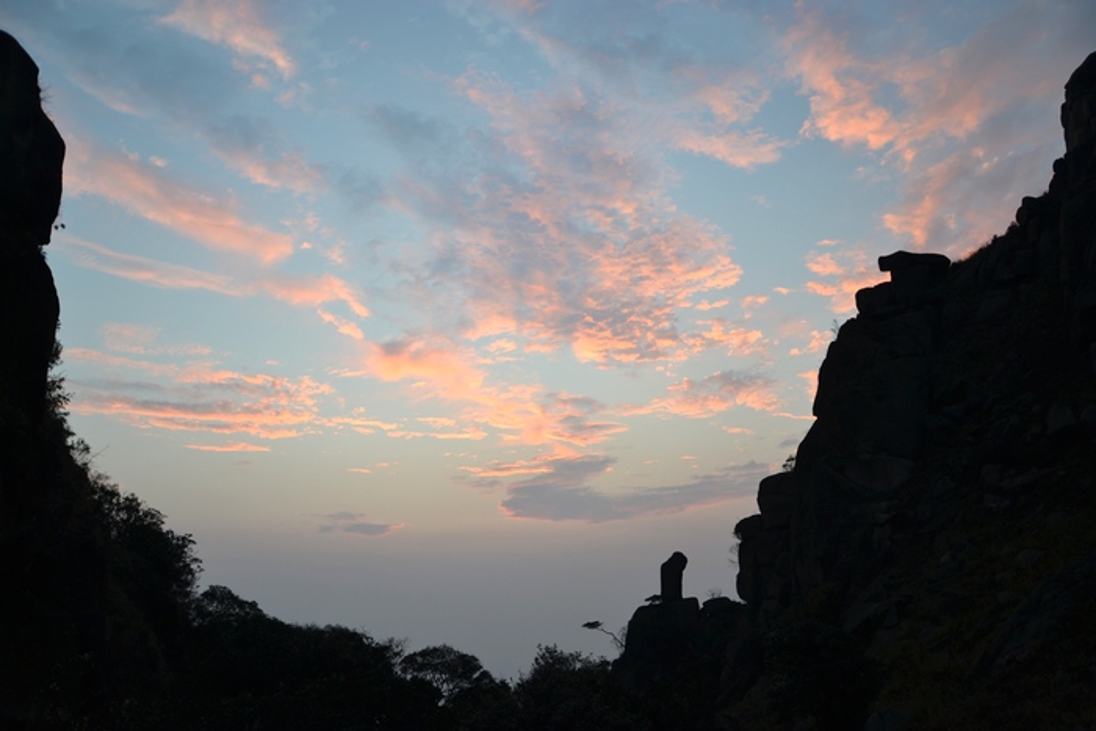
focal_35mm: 27
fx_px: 822
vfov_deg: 47.9
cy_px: 366
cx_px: 548
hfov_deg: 67.4
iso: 100
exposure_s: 1/40
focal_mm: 18
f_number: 3.5
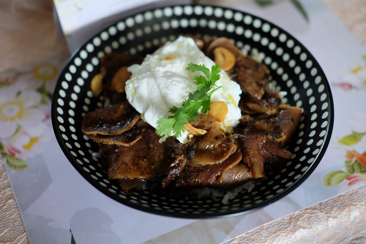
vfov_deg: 25.5
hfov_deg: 37.5
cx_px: 183
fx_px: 539
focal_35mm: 53
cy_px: 122
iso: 400
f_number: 2
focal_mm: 35
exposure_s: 1/75
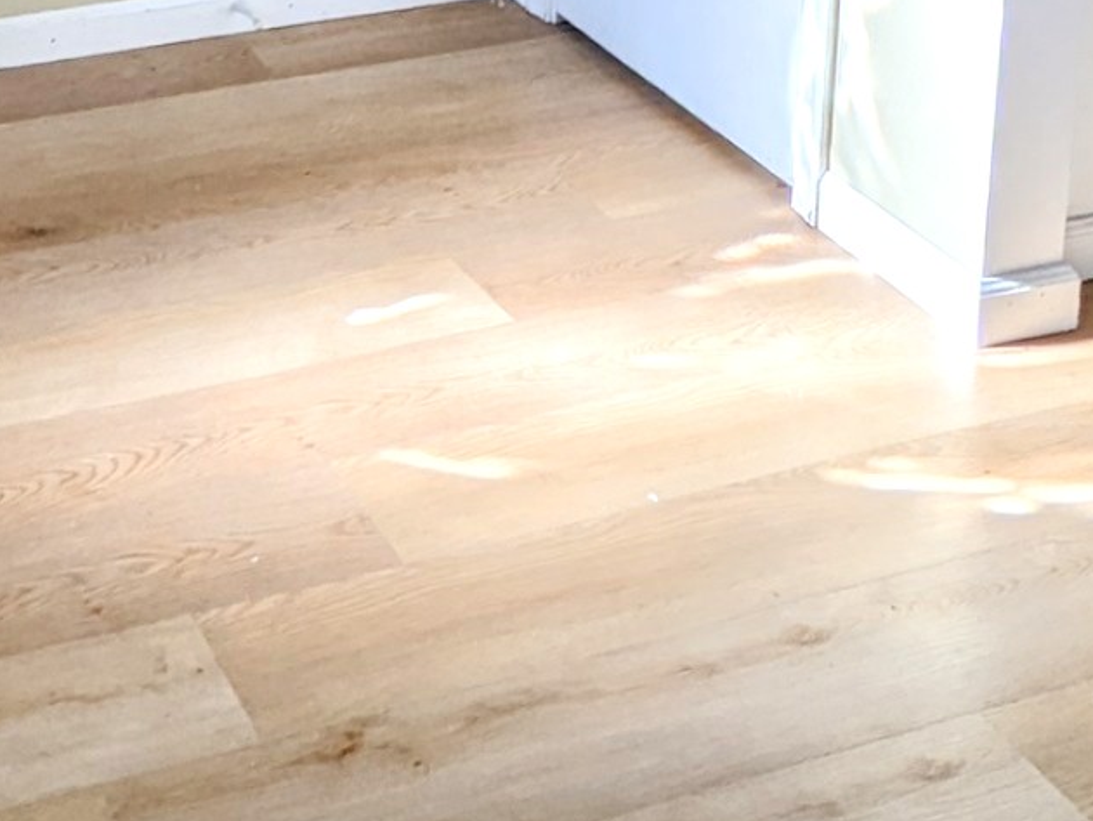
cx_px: 19
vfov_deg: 18.8
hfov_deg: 28.1
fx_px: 2053
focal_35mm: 65
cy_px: -533
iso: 44
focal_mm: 2.35
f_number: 2.2
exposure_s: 1/169
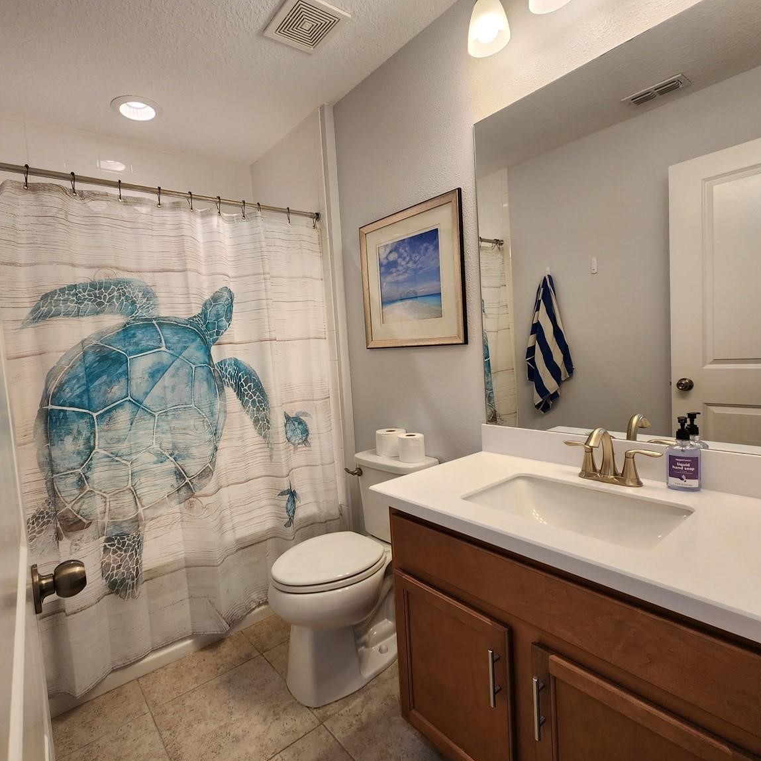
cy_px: 382
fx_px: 398
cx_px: 334
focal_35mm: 16
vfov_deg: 87.4
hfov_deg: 87.0
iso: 80
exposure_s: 1/60
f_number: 2.2
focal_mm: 2.2
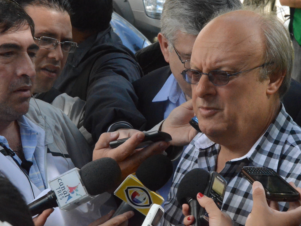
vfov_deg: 12.8
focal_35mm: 116
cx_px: 170
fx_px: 1009
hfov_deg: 17.0
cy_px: 111
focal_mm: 70
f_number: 16
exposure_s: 1/1000
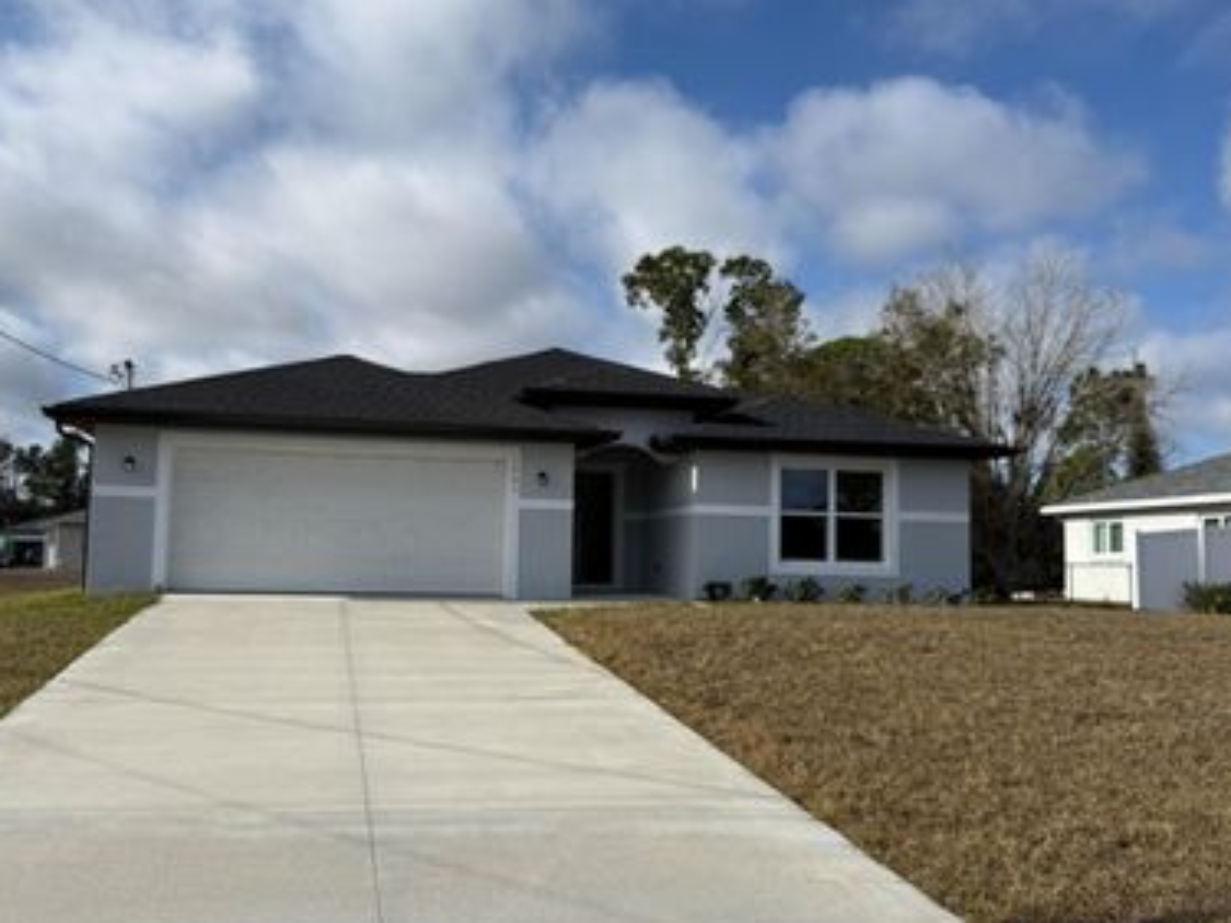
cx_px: 578
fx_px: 1138
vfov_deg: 44.1
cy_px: 481
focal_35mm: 32
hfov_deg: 56.8
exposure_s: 1/6173
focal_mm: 6.76
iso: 80
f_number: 1.78
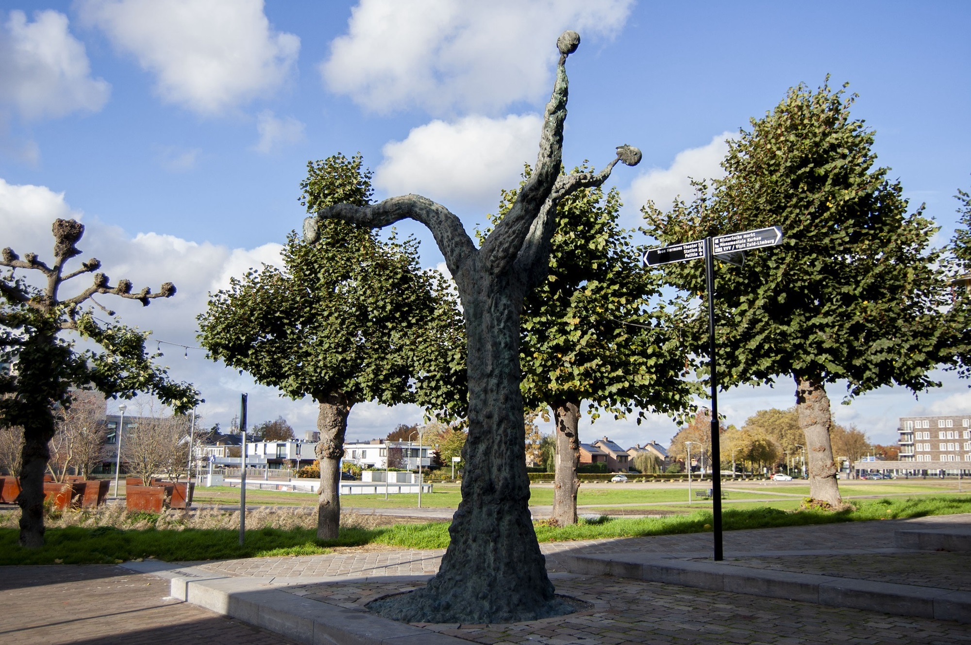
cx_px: 486
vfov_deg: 39.9
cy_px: 322
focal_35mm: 33
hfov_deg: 57.3
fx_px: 889
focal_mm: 22
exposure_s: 1/800
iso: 200
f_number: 3.8
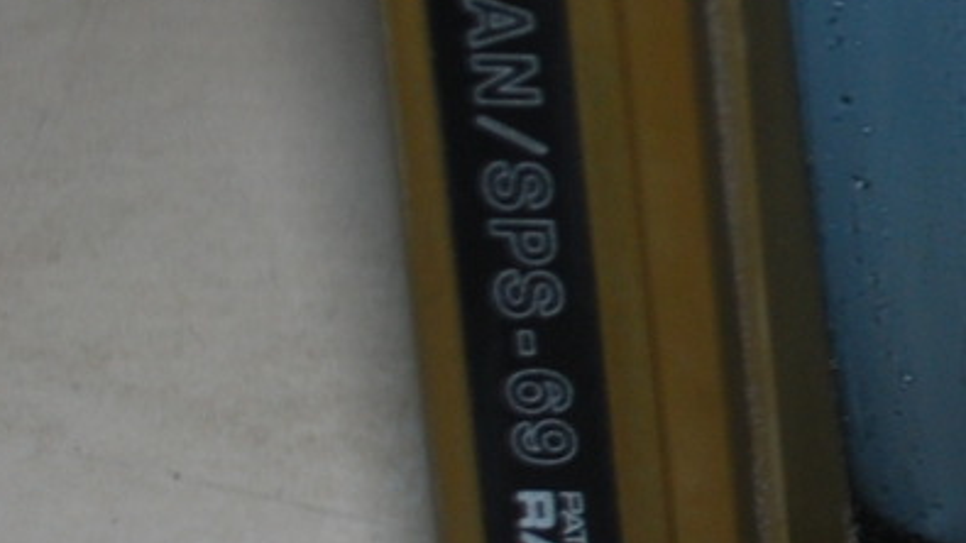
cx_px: 2101
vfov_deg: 4.1
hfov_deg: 7.0
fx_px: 7504
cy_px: 100
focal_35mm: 293
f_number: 5
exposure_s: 1/60
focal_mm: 38
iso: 200
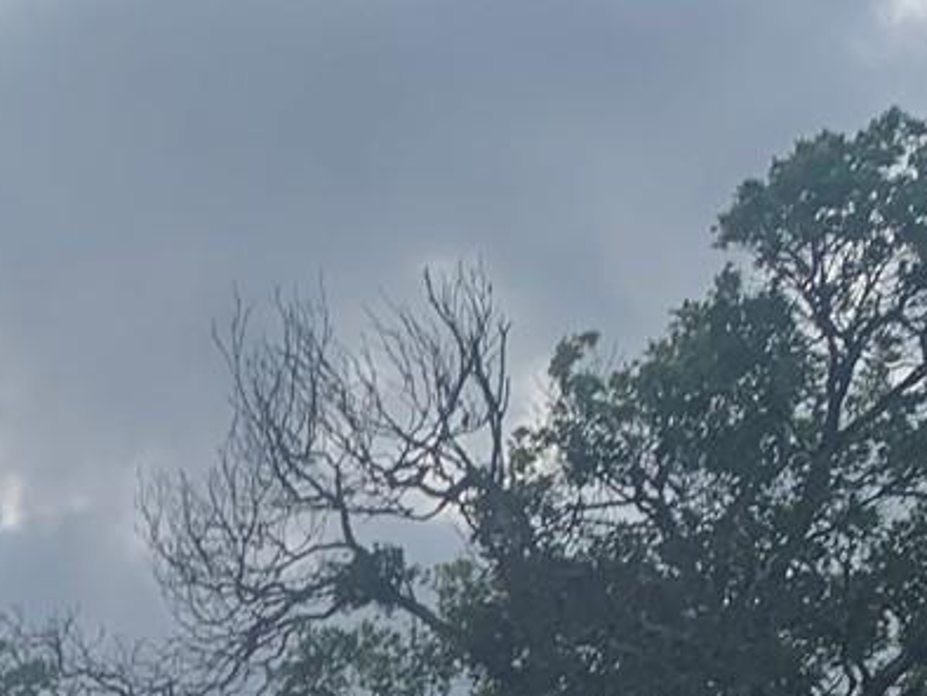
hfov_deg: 13.4
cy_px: 1465
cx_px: -656
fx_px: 3617
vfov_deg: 10.1
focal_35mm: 135
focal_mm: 4.25
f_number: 1.8
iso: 25
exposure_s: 1/5714
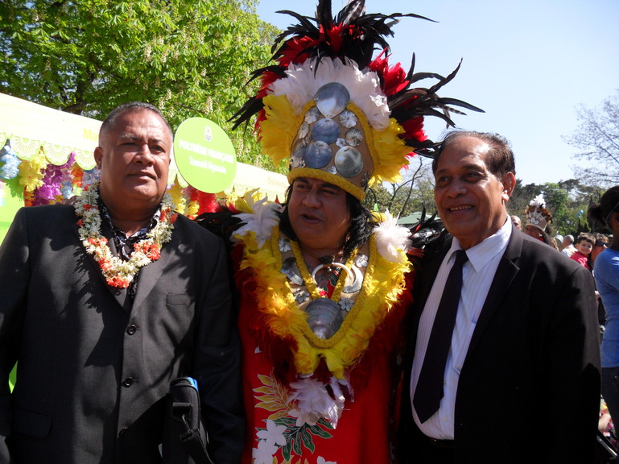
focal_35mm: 35
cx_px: 310
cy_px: 232
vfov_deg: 40.7
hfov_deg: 52.6
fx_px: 626
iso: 80
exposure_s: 1/750
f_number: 3
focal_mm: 6.3
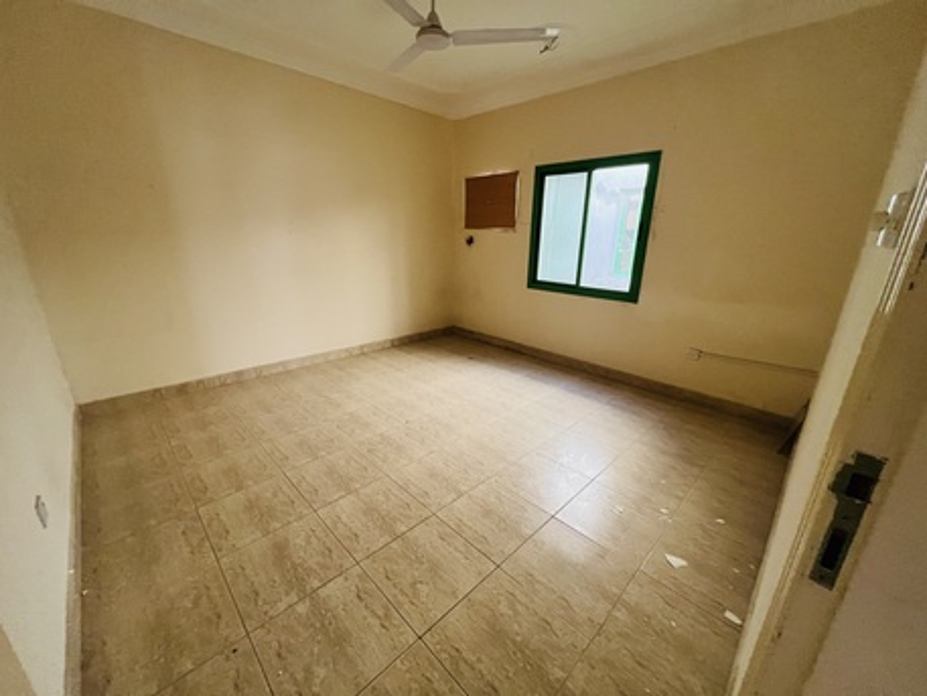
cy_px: 348
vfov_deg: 89.9
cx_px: 464
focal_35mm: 13
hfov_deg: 106.2
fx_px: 348
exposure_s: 1/60
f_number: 1.8
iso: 400
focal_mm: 1.57
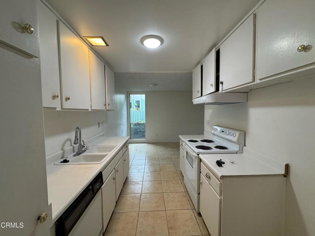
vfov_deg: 85.7
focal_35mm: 14
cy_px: 118
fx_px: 127
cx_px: 158
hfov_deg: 102.1
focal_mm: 2.22
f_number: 2.2
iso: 200
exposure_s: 1/120
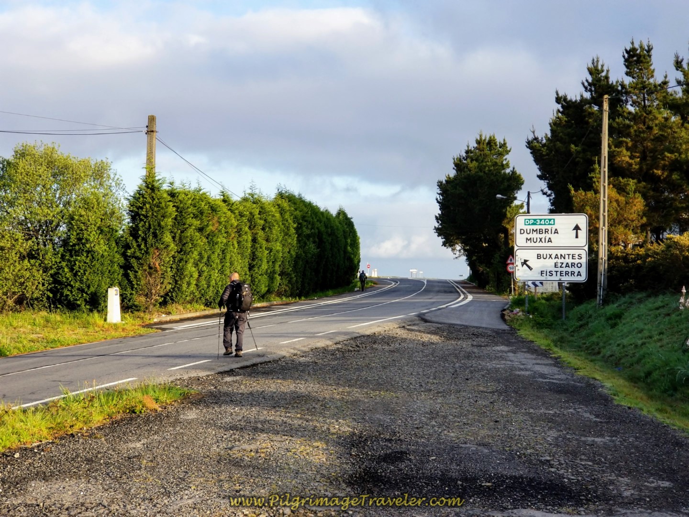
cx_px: 344
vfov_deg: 28.0
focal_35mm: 52
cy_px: 258
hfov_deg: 36.8
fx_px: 1035
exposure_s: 1/223
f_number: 2.4
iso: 25
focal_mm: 6
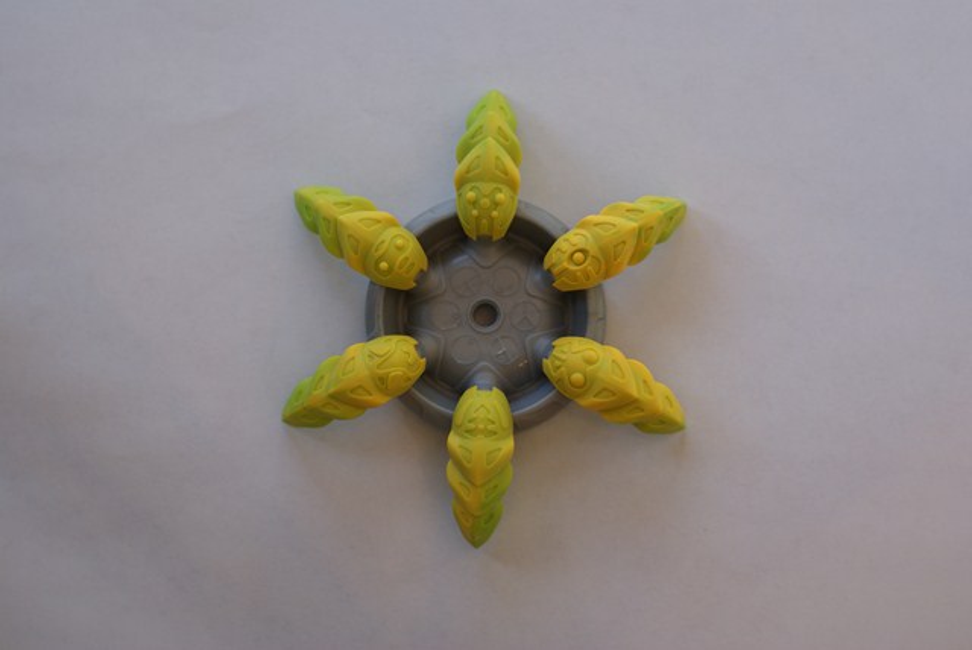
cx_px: 486
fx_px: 2027
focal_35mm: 75
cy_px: 325
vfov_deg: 18.2
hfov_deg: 27.0
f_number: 2.8
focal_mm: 50
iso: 100
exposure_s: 1/100
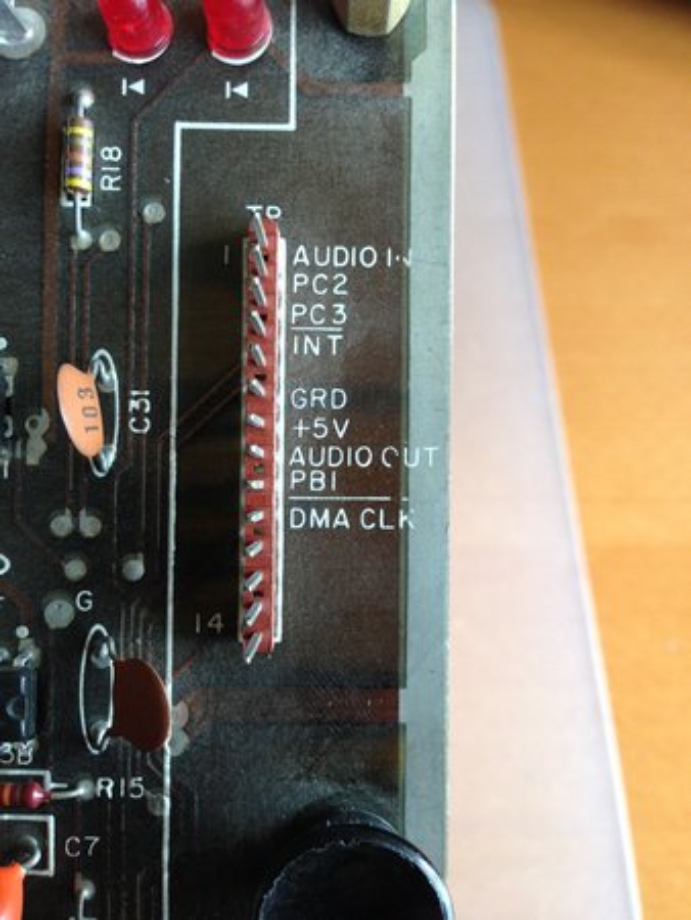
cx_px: 346
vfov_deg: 55.3
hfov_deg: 43.0
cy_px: 460
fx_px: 877
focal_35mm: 33
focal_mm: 4.12
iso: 160
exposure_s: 1/20
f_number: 2.4
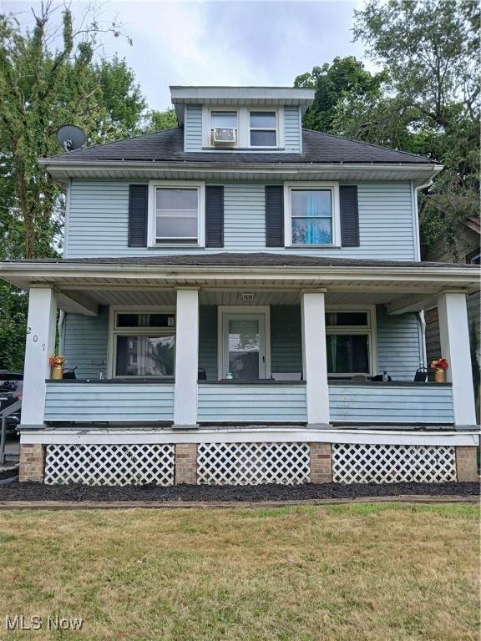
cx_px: 240
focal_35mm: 26
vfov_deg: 67.3
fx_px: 482
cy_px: 320
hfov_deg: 53.1
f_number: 1.8
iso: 20
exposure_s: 1/179
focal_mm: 3.98
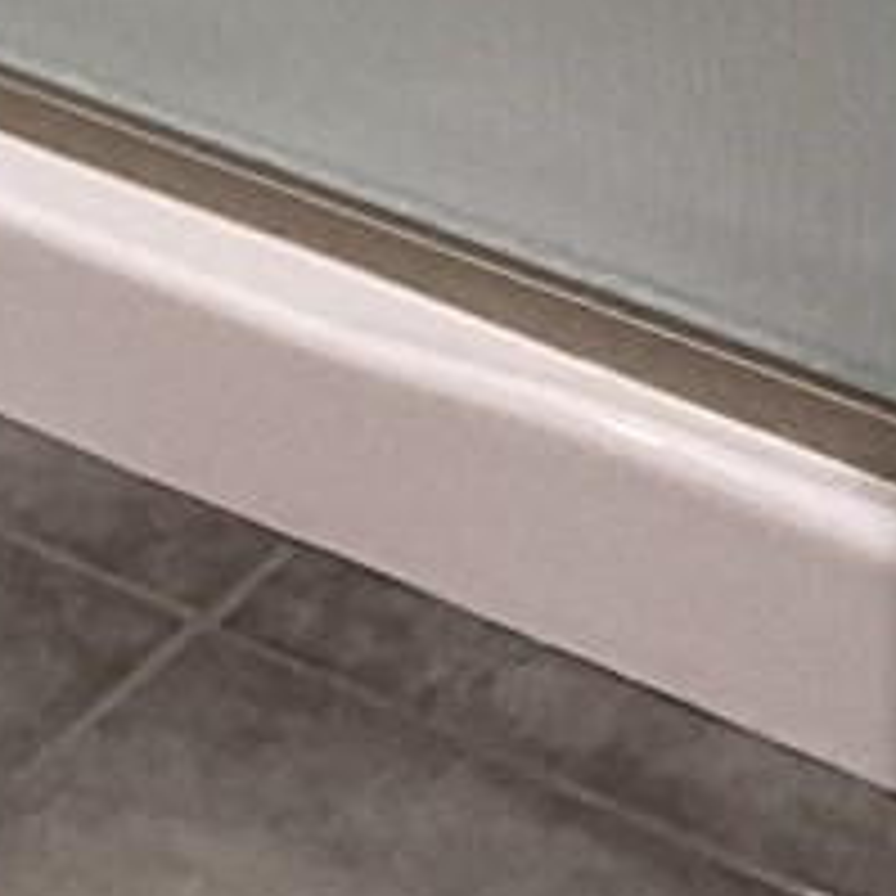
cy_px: -2247
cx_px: -1292
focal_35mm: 198
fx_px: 5798
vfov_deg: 7.3
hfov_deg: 8.1
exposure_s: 1/60
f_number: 1.8
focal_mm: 3
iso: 64
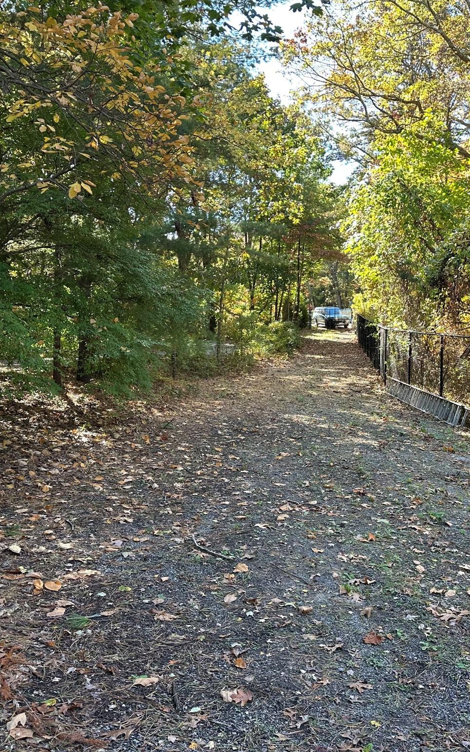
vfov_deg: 56.7
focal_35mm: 34
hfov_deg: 37.1
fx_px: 697
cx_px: 288
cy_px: 376
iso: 80
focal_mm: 6.86
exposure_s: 1/203
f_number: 1.78
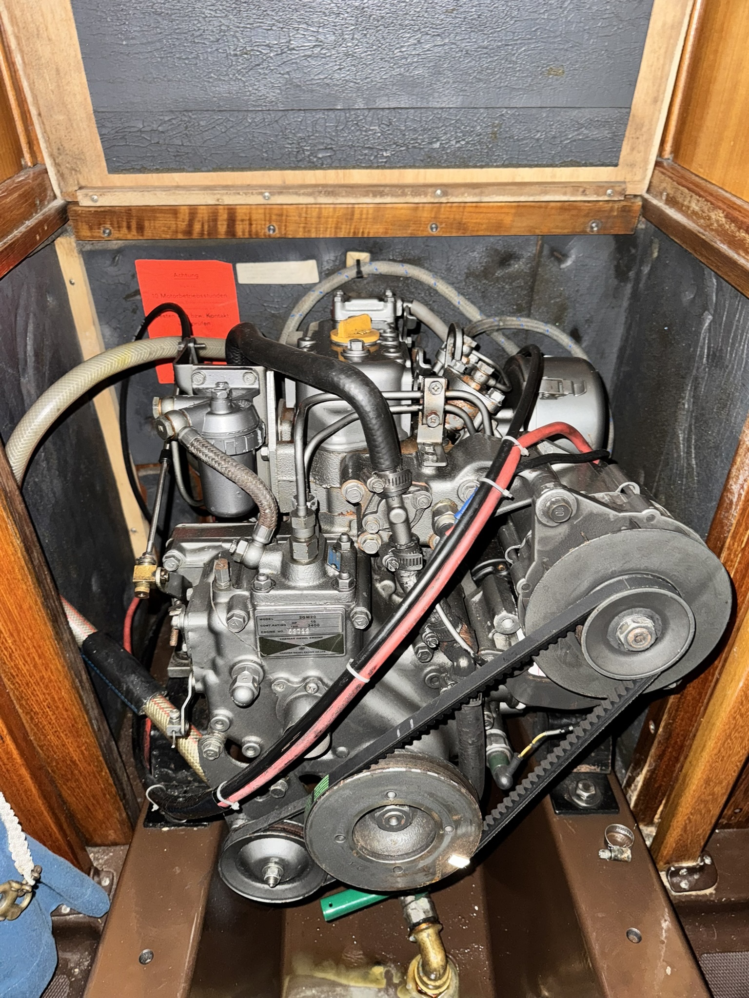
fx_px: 692
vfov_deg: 71.6
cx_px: 374
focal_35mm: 24
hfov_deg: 56.8
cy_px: 499
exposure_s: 1/4
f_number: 1.78
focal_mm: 6.76
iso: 50
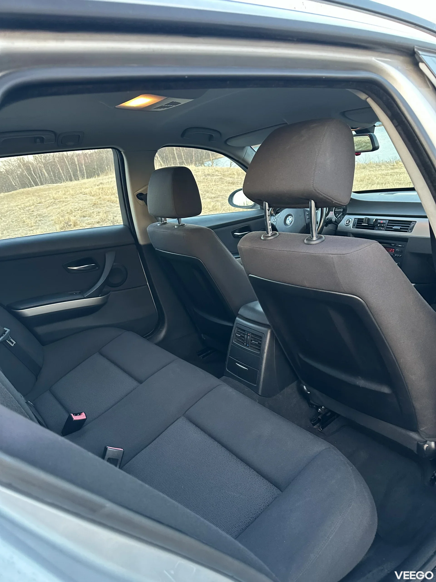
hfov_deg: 56.8
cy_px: 291
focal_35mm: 24
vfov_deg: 71.6
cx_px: 218
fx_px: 403
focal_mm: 6.86
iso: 400
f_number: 1.78
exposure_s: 1/60
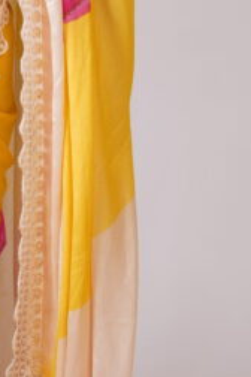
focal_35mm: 250
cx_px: 4
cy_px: 87
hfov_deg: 5.5
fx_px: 2614
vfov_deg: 8.2
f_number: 2.8
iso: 400
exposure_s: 1/320
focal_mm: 70
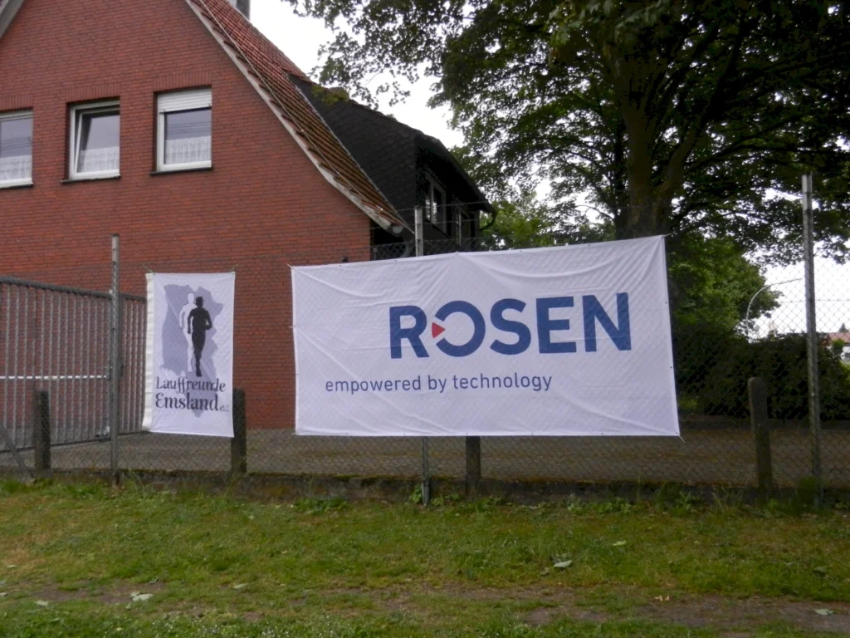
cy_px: 319
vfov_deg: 48.2
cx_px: 425
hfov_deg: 61.7
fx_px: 712
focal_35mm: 29
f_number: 3.6
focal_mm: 5.1
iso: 800
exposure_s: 1/800
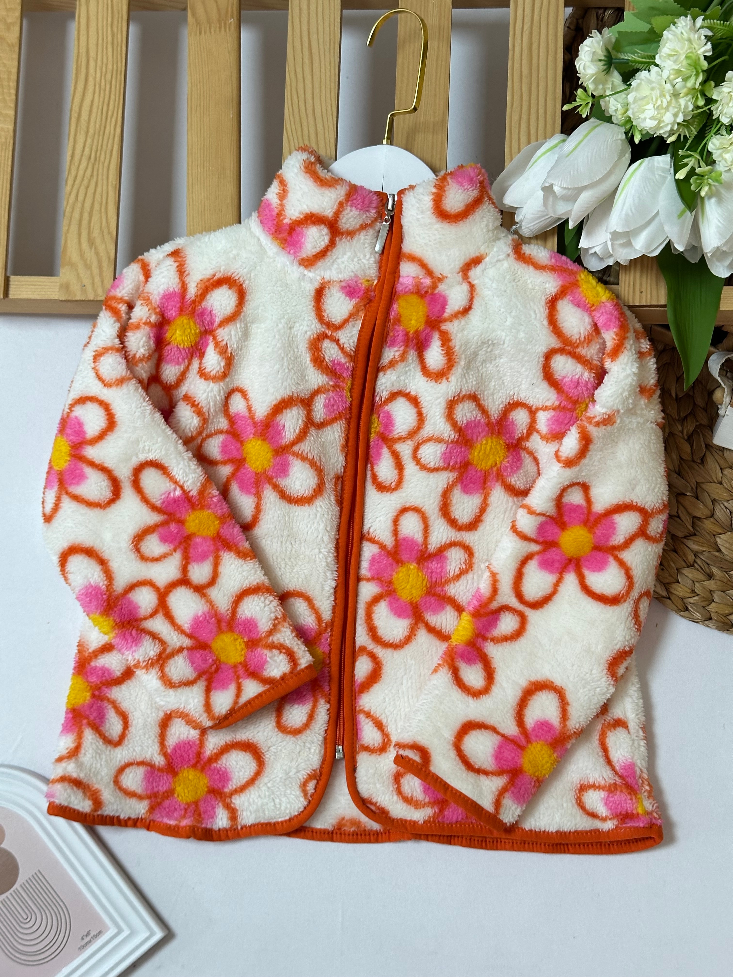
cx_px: 366
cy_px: 488
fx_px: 1355
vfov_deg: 39.7
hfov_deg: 30.3
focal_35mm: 48
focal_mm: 6.86
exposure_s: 1/60
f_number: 1.78
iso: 160
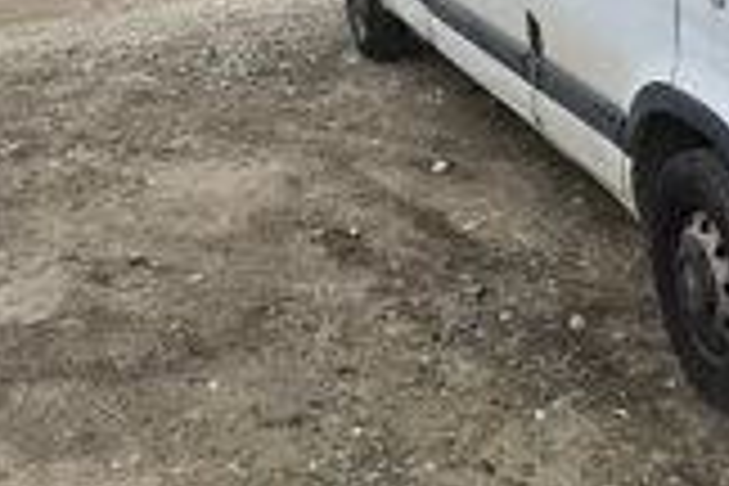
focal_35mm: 59
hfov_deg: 32.3
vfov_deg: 22.5
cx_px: 657
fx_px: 1195
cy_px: 63
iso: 20
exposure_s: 1/182
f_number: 1.7
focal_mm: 6.3
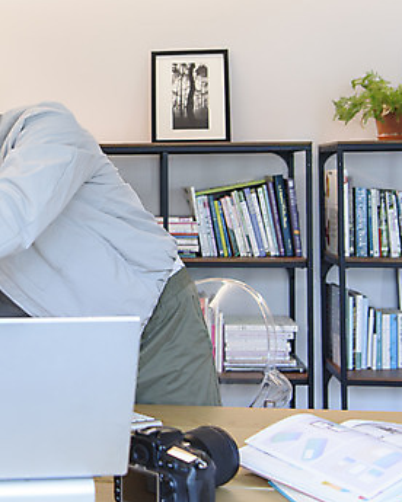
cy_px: 226
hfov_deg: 25.1
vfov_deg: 33.0
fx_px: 848
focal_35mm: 57
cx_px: -18
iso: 800
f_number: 3.5
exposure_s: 1/125
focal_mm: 35
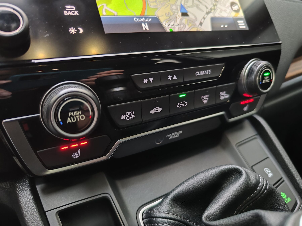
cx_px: 151
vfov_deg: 58.9
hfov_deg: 73.9
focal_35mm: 23
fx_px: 201
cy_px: 113
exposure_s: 1/25
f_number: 1.69
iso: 4399
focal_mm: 7.01
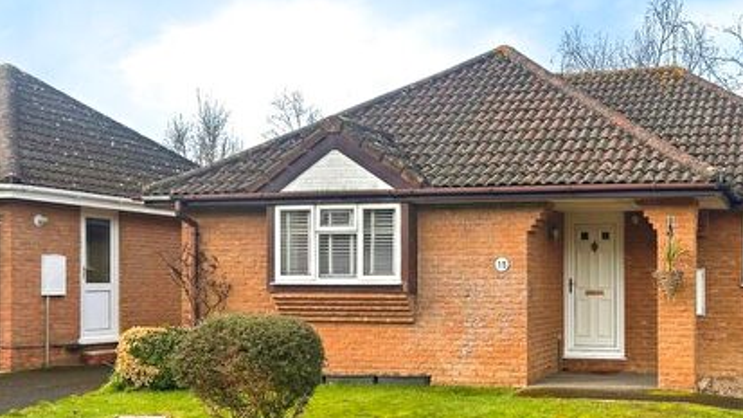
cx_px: 569
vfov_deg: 24.9
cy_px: 224
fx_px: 945
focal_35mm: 48
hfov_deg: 41.5
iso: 50
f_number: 1.5
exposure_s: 1/2083
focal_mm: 5.7
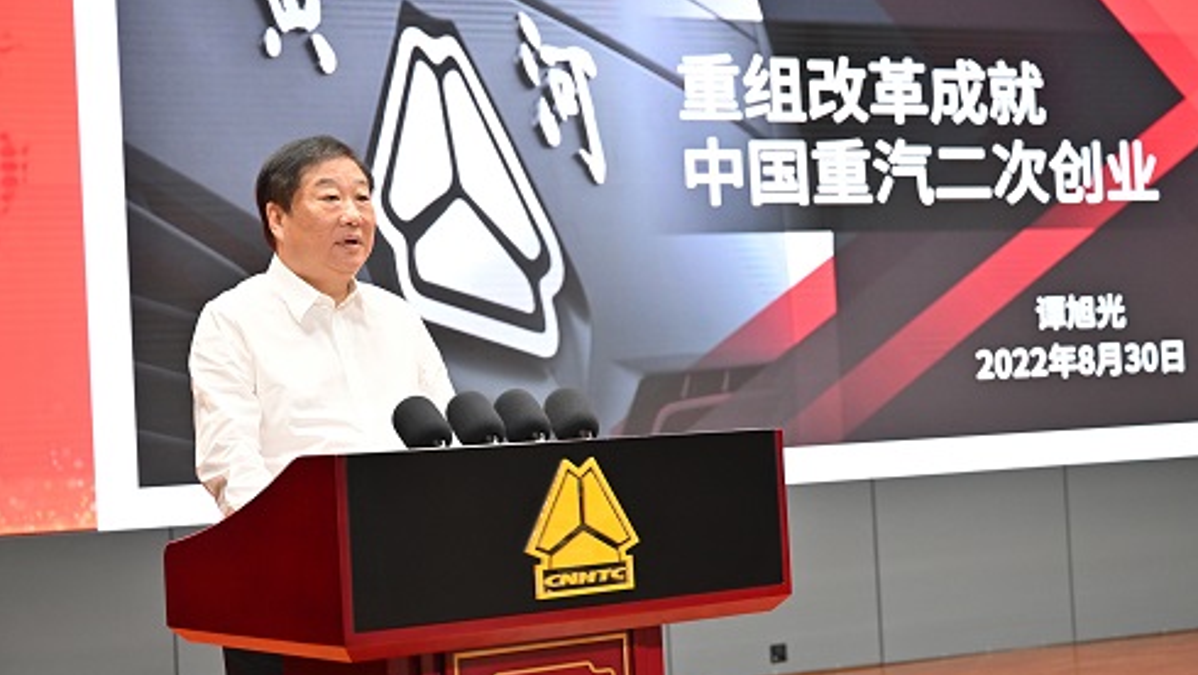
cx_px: 606
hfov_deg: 33.3
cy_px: 356
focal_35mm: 63
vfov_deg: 19.1
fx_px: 2002
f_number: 4
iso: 2000
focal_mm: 59
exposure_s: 1/125
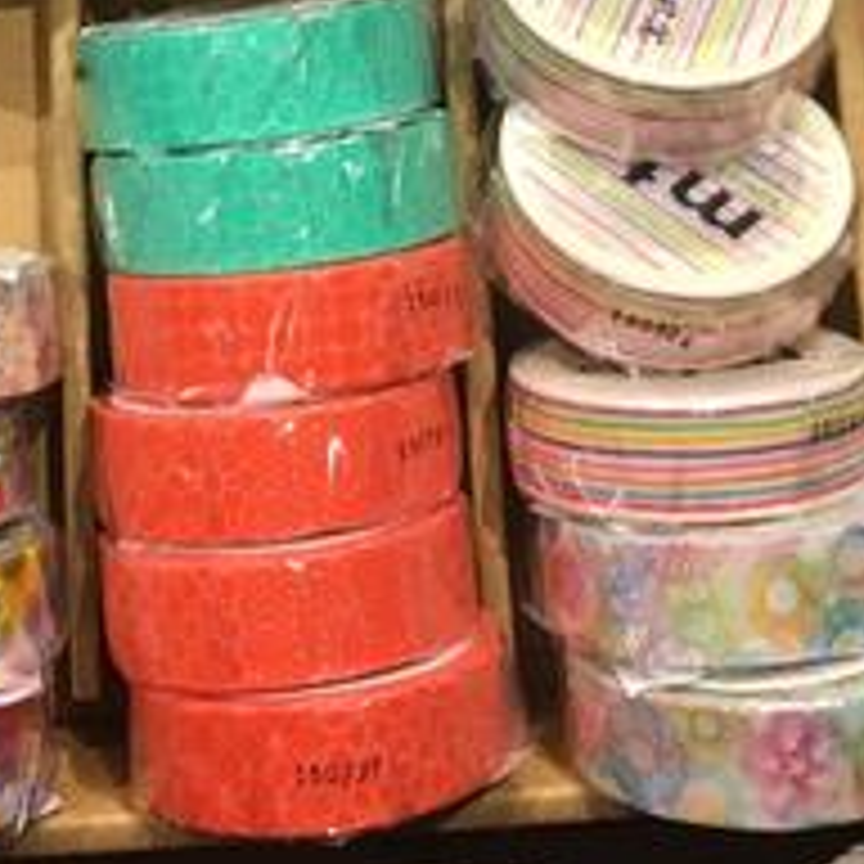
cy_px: -310
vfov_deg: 16.9
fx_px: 2711
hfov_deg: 18.1
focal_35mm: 96
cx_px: 400
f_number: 2.2
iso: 64
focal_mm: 4.15
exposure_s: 1/33
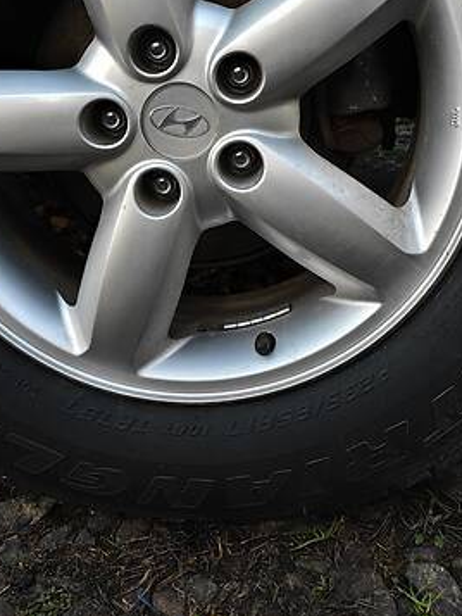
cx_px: 197
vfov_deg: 43.6
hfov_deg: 34.3
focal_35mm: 42
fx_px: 747
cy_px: 166
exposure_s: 1/50
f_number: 1.8
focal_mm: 4.7
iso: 144
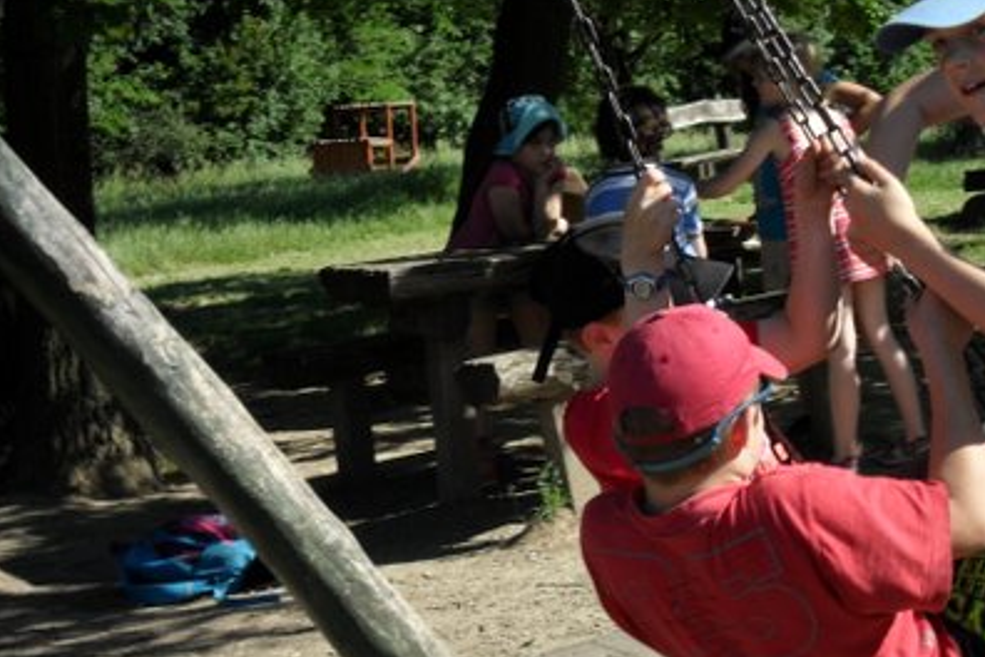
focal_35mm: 97
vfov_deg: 14.1
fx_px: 2654
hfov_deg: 21.0
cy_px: 411
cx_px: 512
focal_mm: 13.6
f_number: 5
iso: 100
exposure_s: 1/350
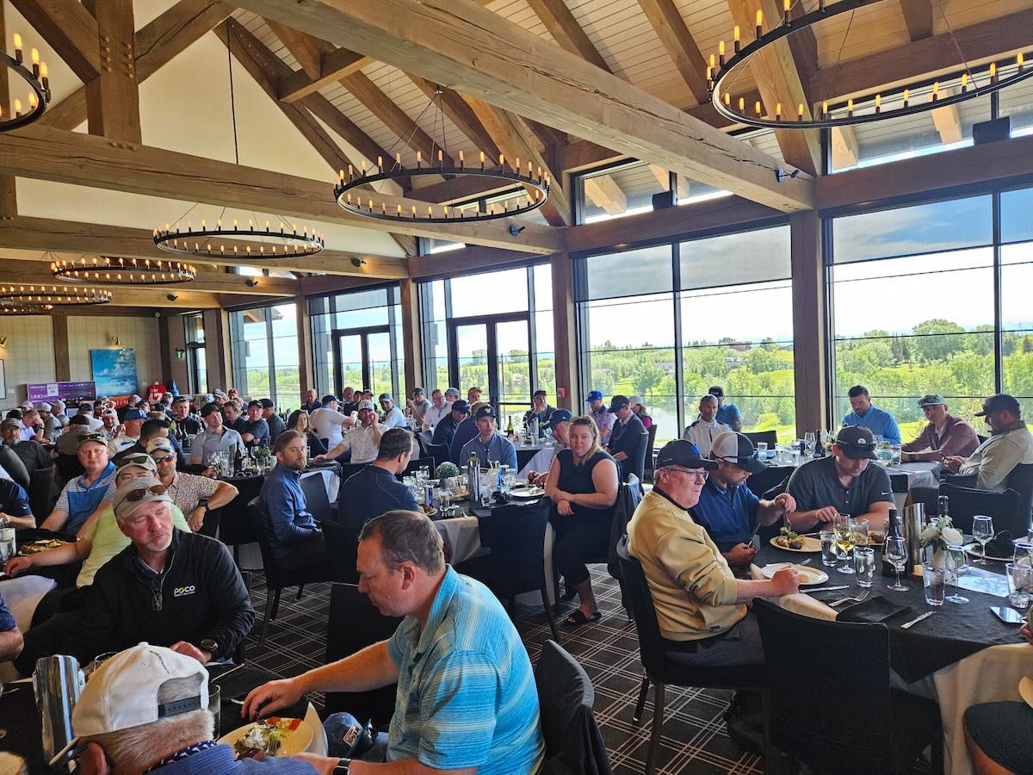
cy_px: 388
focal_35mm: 23
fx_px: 686
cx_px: 516
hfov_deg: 73.9
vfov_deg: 58.9
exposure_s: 1/207
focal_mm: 5.4
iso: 100
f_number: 1.8
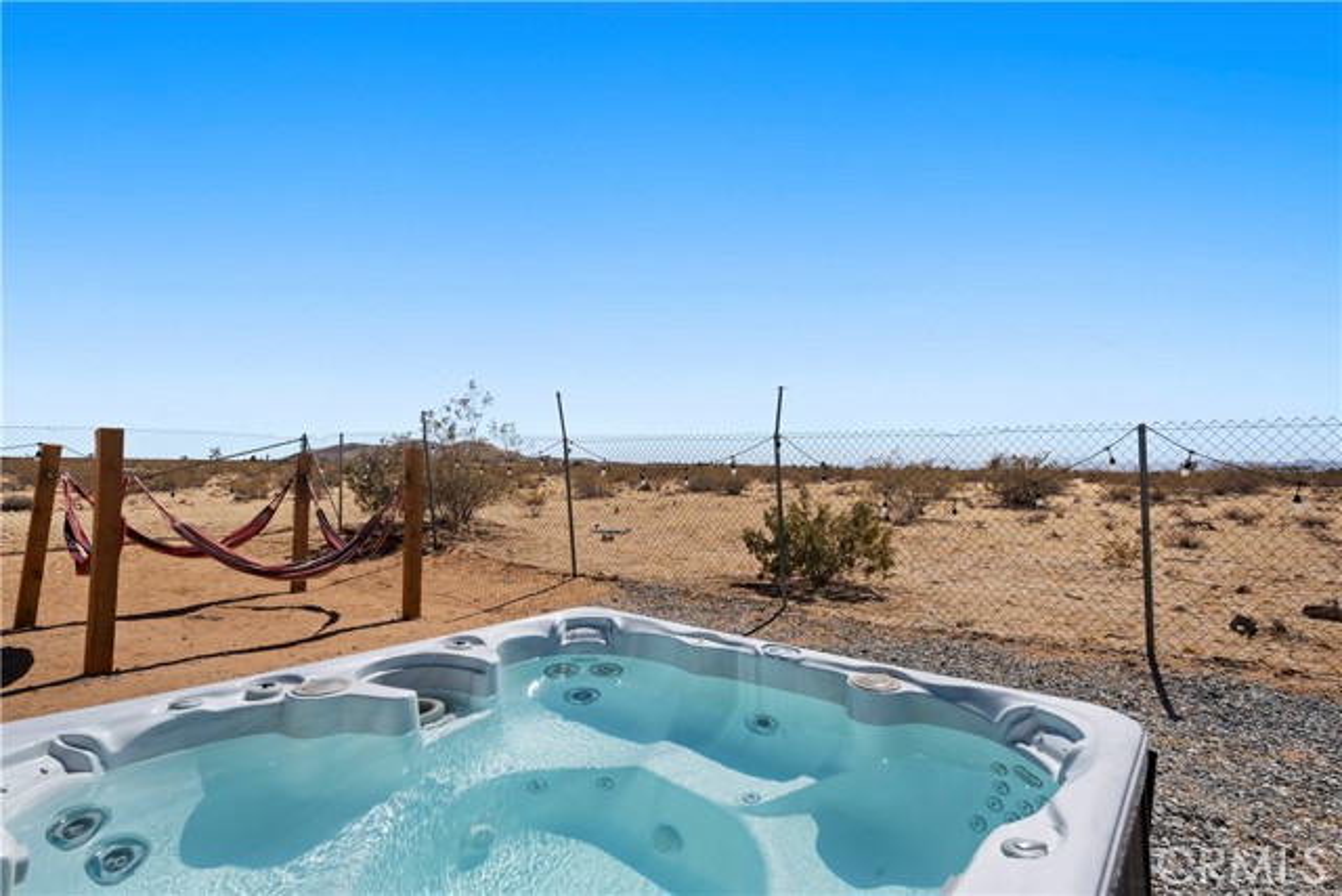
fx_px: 652
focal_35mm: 18
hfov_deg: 91.6
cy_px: 448
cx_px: 671
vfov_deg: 68.9
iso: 400
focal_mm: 17.5
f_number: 10
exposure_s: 1/400
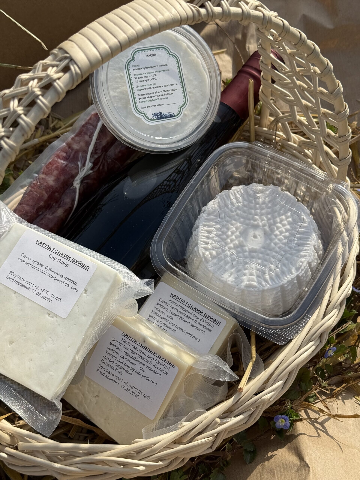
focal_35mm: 48
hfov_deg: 30.3
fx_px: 666
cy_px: 240
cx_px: 180
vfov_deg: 39.7
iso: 64
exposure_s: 1/5208
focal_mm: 6.76
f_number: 1.78
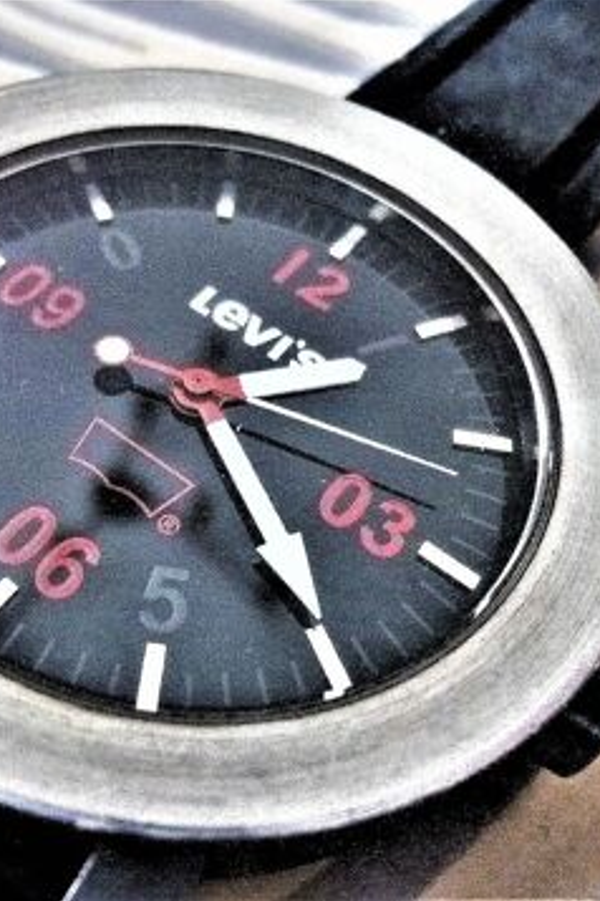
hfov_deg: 37.6
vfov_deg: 54.4
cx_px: 224
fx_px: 875
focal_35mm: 35
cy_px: 449
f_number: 3.3
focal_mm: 4.5
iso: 800
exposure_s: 1/50
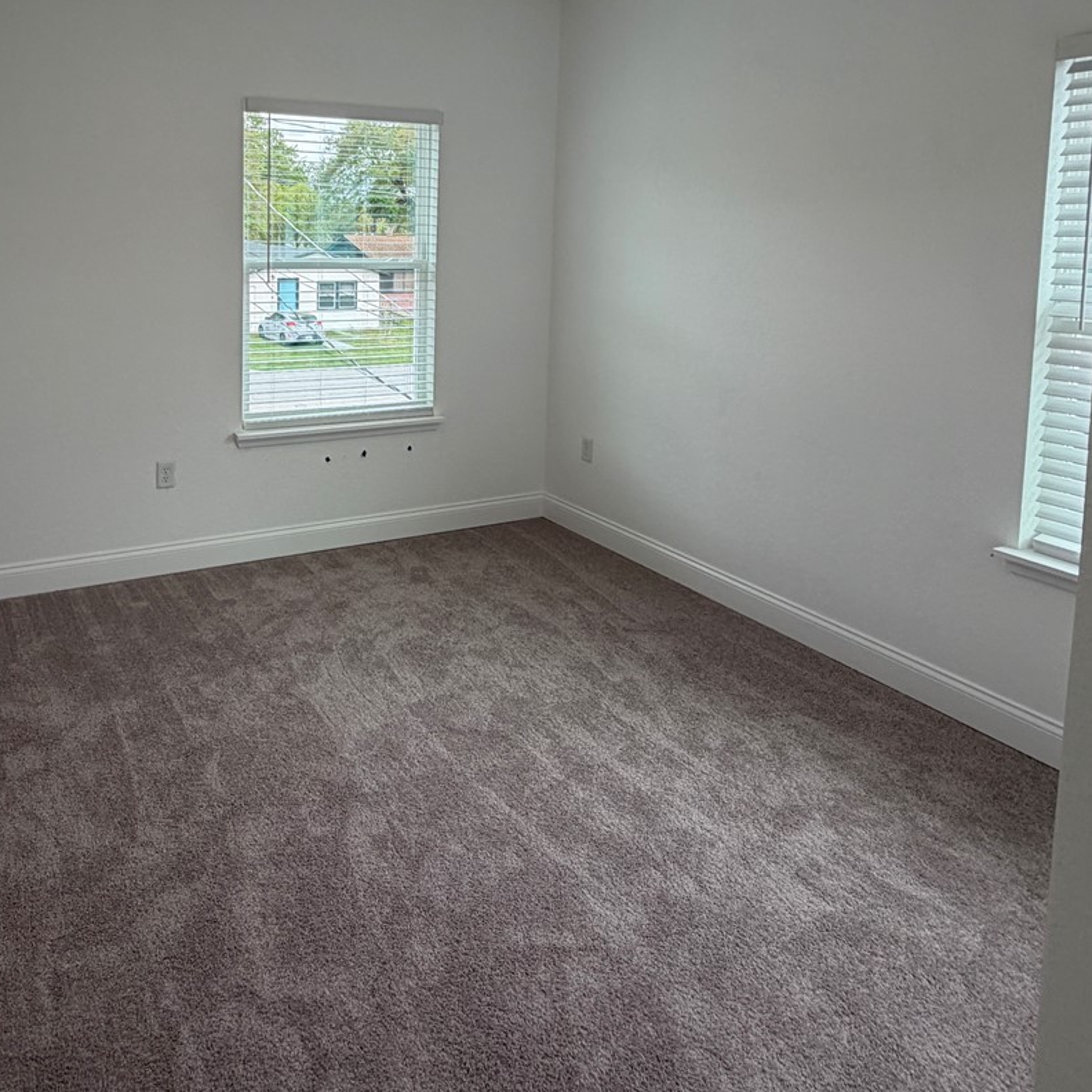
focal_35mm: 25
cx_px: 381
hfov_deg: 61.7
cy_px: 295
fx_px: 892
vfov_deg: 60.1
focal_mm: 2.22
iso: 100
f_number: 2.2
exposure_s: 1/121
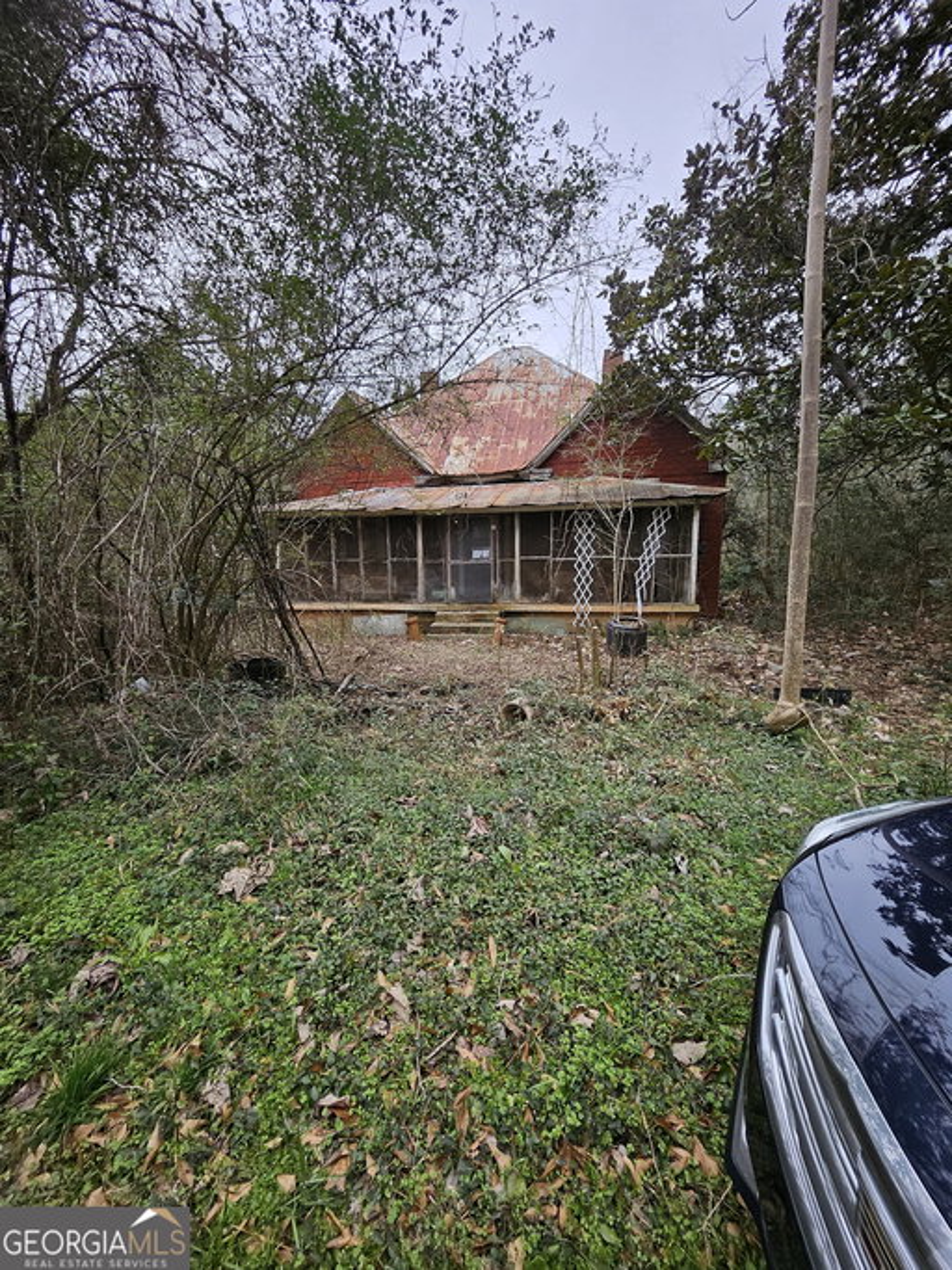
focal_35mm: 13
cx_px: 476
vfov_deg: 106.2
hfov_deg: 89.9
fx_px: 477
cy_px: 635
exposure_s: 1/120
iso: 32
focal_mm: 1.74
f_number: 2.2
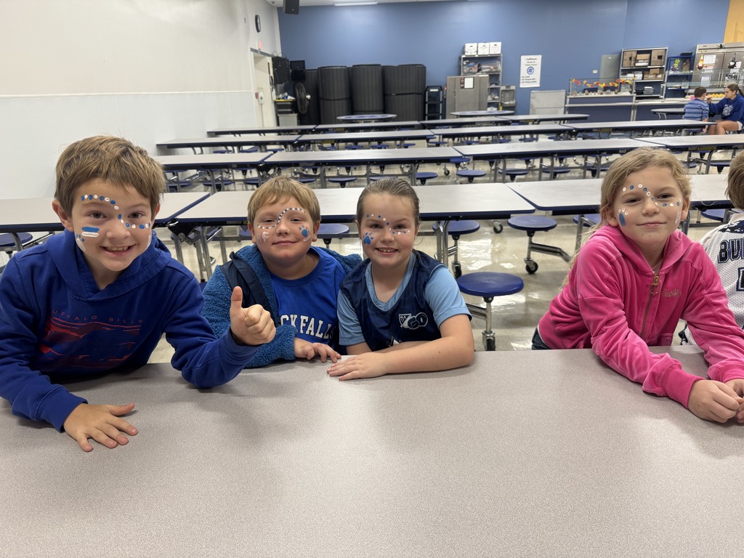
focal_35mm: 24
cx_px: 372
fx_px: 516
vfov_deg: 56.8
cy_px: 279
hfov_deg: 71.6
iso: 160
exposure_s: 1/60
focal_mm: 6.76
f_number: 1.78
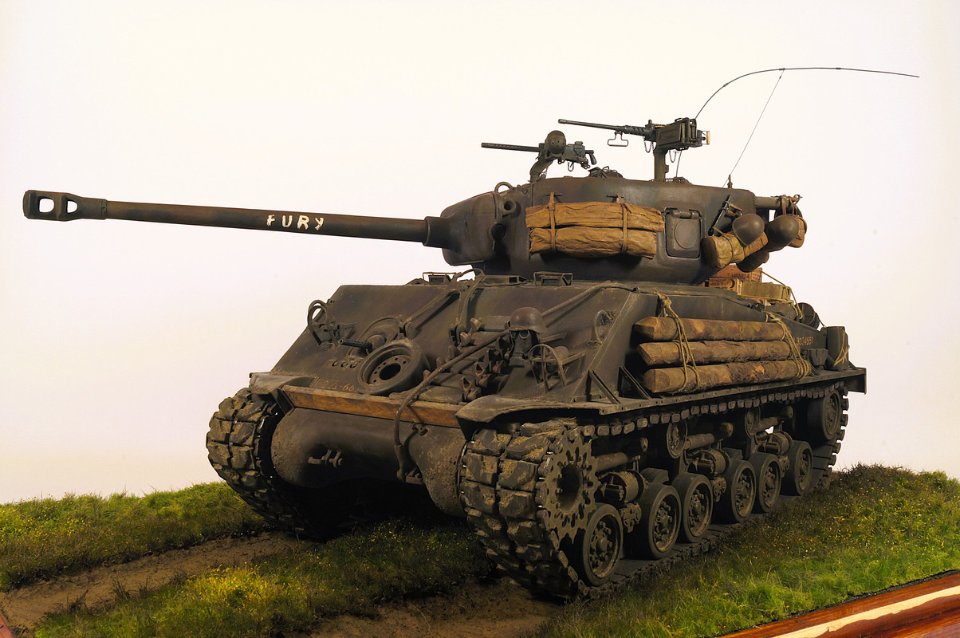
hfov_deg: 53.2
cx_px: 480
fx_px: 959
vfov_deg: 36.8
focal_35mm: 36
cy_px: 319
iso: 100
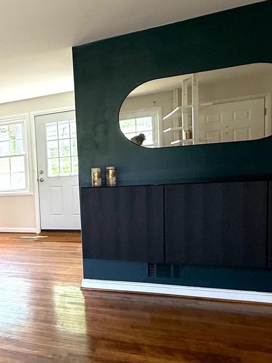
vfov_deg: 53.8
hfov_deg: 31.5
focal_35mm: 34
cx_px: -87
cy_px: 205
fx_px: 356
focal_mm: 2.22
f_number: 2.2
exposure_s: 1/120
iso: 125
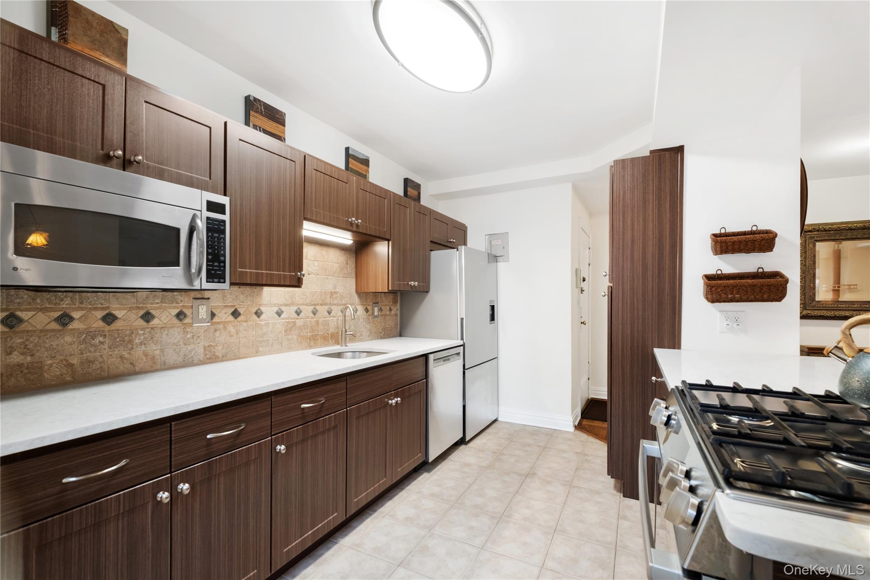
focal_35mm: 15
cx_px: 435
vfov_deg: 77.3
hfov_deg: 100.4
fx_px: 362
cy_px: 290
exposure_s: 1/1.25
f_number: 6.4
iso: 320
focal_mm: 10
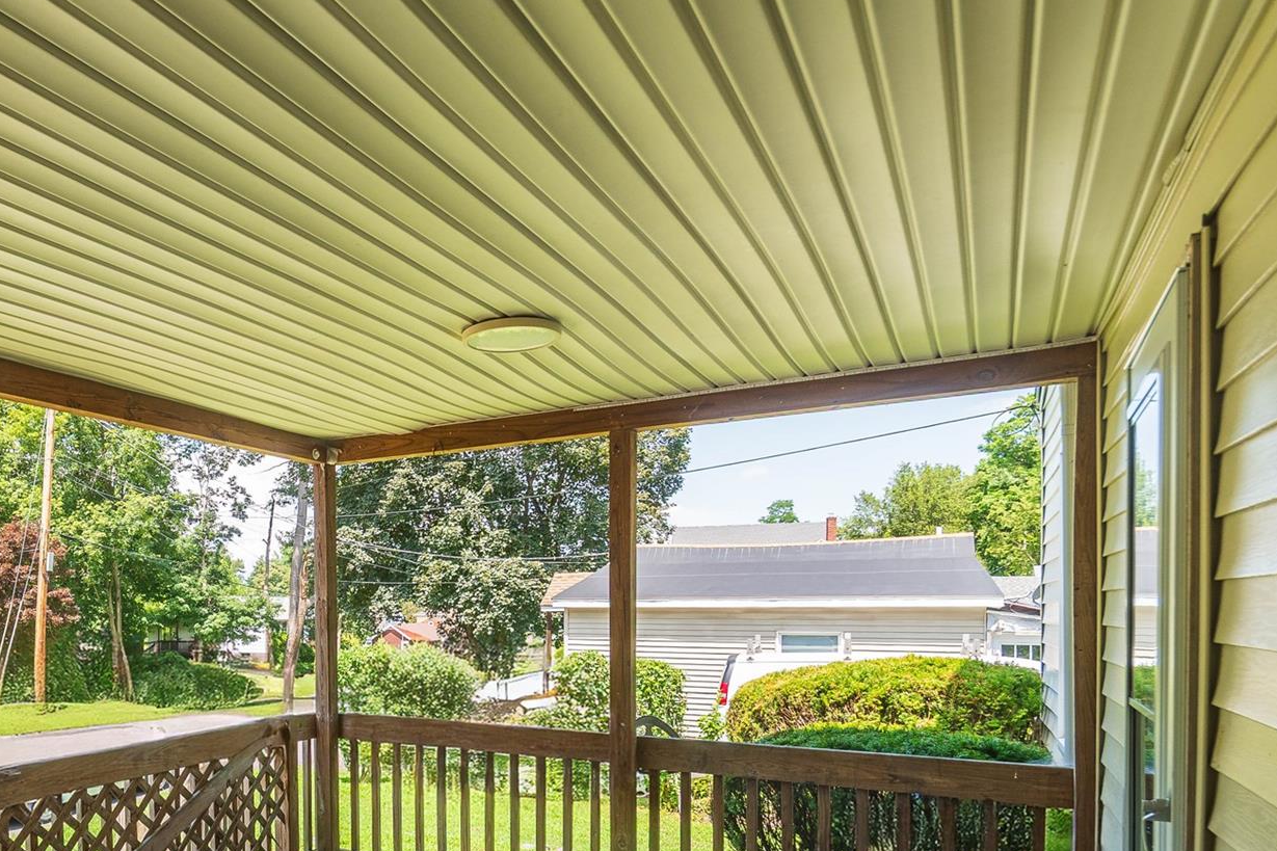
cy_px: 676
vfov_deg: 48.5
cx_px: 278
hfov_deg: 65.8
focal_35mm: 25
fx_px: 887
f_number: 5.6
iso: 100
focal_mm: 10
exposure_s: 1/125
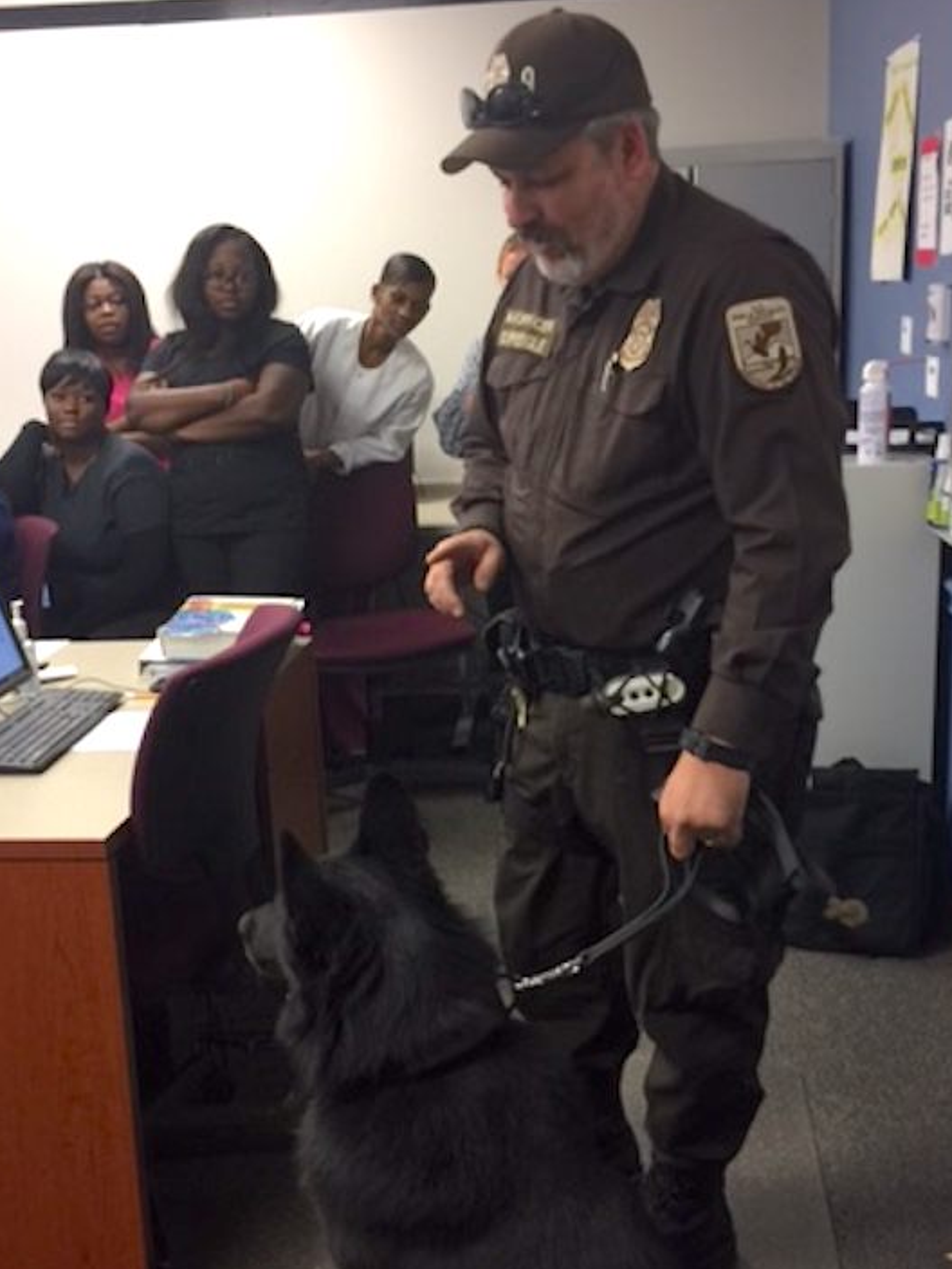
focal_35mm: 42
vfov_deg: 44.7
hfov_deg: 34.3
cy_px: 699
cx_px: 444
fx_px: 1540
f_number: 2.2
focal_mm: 4.15
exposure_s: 1/15
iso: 50
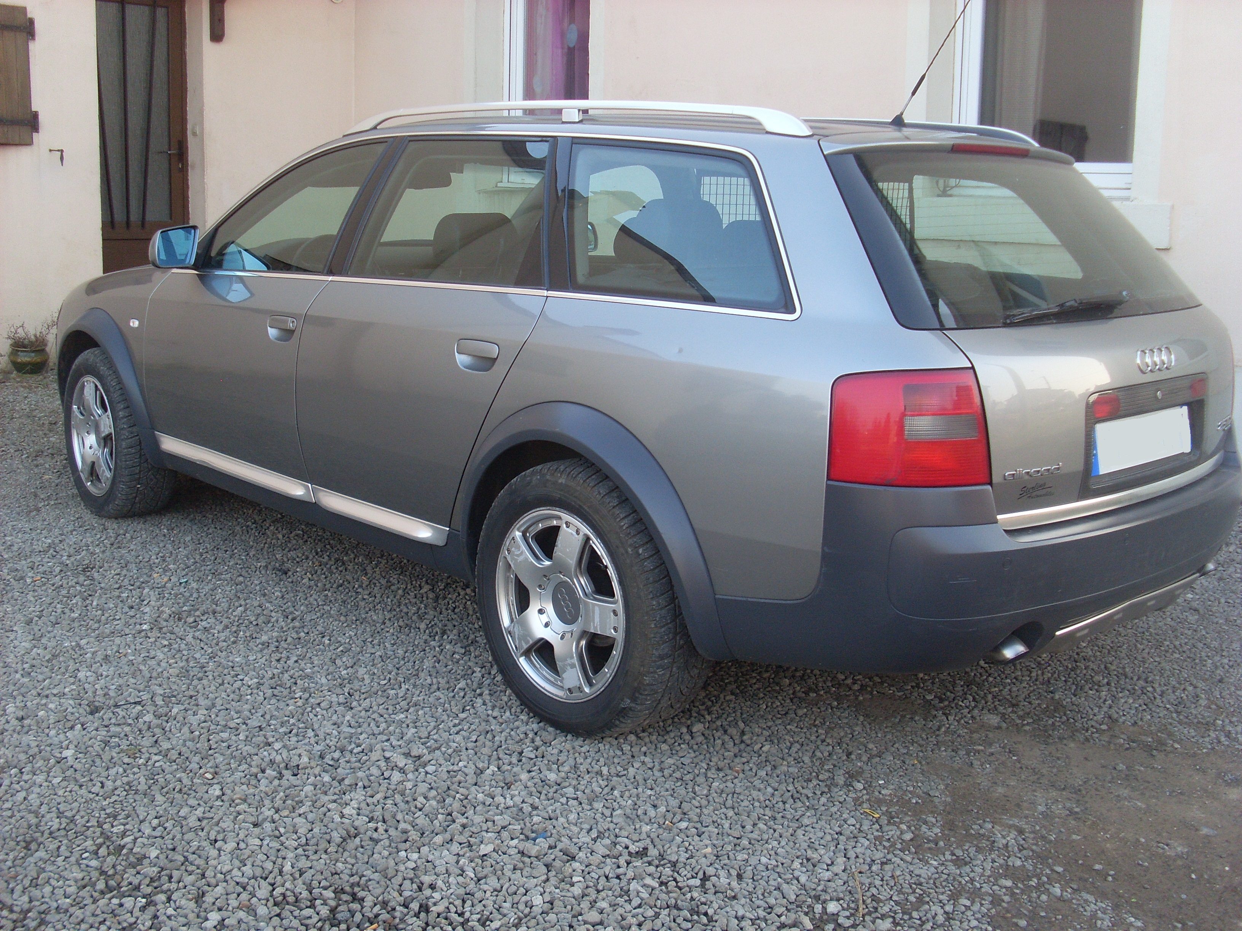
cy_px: 466
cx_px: 621
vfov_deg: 37.7
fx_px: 1363
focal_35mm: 38
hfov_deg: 49.0
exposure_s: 1/125
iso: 80
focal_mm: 6.3
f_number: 3
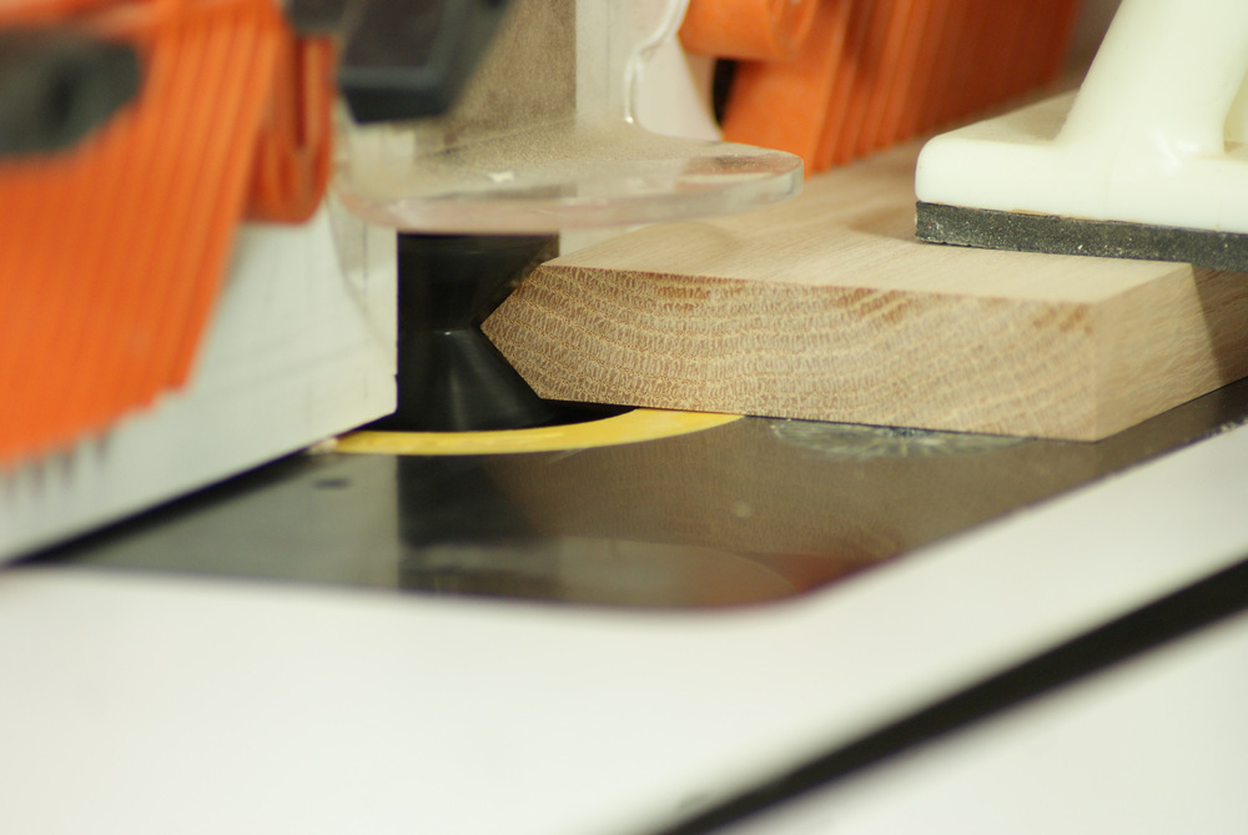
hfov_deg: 8.6
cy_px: 418
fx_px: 8328
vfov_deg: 5.7
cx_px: 624
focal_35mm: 240
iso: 400
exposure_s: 1/80
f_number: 4.5
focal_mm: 160
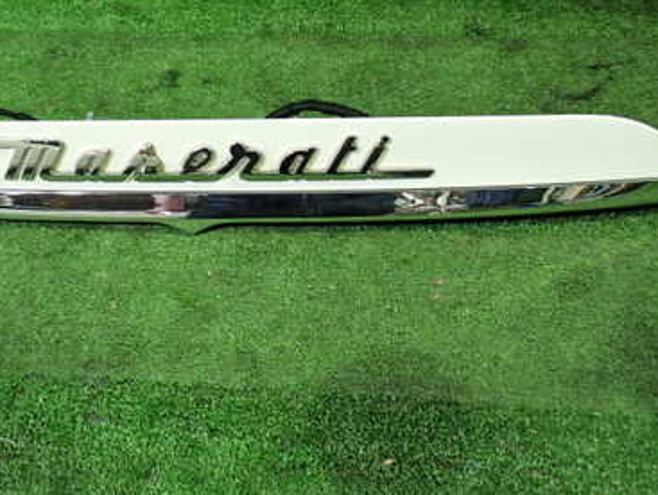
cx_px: 215
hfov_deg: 38.4
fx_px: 932
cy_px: 156
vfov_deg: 29.5
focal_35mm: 49
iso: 320
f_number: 2.3
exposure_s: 1/30
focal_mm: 5.4
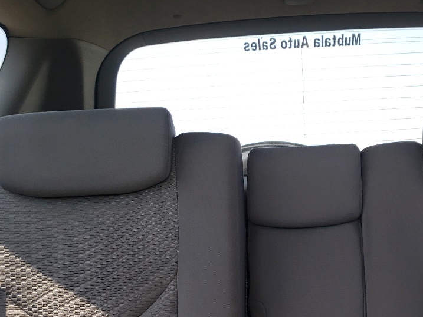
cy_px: 341
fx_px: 709
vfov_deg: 23.8
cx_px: 269
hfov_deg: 33.0
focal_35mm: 58
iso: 50
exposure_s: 1/303
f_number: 1.5
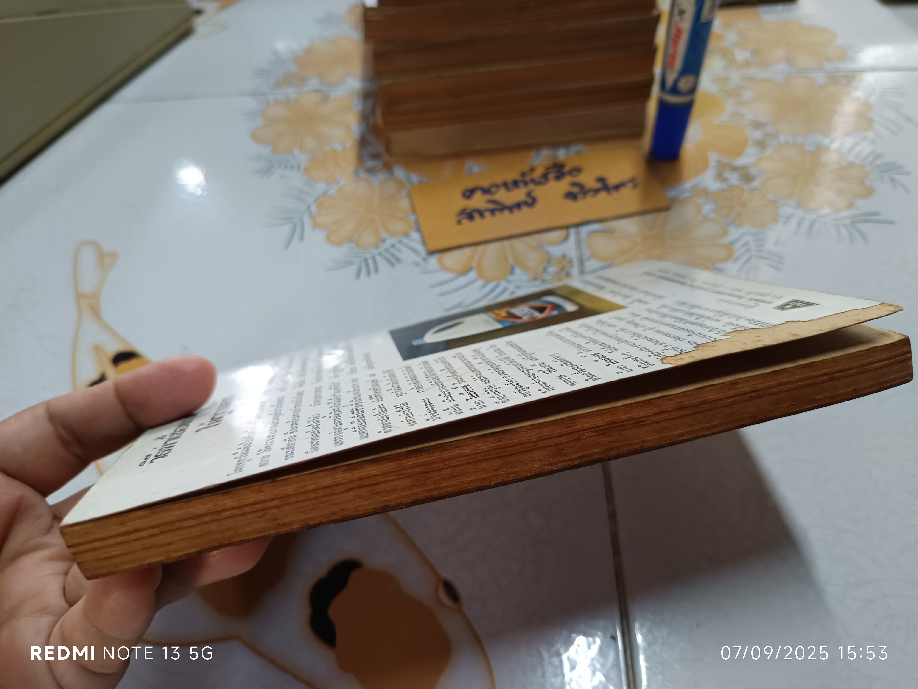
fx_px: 636
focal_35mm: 24
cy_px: 344
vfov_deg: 56.8
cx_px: 459
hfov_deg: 71.6
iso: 1023
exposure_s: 1/33.3
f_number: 1.7
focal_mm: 5.31
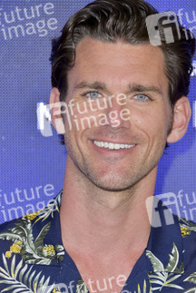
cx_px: 110
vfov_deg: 7.9
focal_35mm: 260
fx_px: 2119
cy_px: 161
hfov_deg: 5.3
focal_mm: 210
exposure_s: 1/250
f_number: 7.1
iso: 320
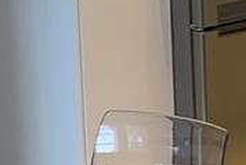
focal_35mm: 182
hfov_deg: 10.0
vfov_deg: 7.4
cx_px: 572
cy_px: -105
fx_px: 1245
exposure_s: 1/60
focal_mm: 4.25
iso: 125
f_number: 1.8
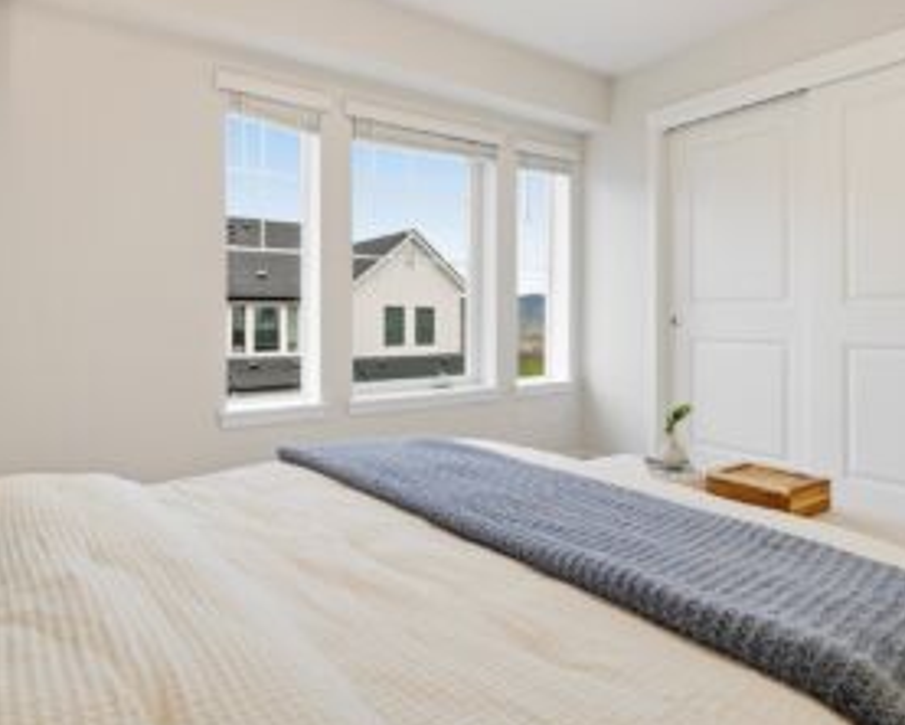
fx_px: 616
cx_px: 533
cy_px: 314
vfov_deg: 60.7
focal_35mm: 23
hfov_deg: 72.0
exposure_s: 1/30
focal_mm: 17
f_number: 9
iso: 400
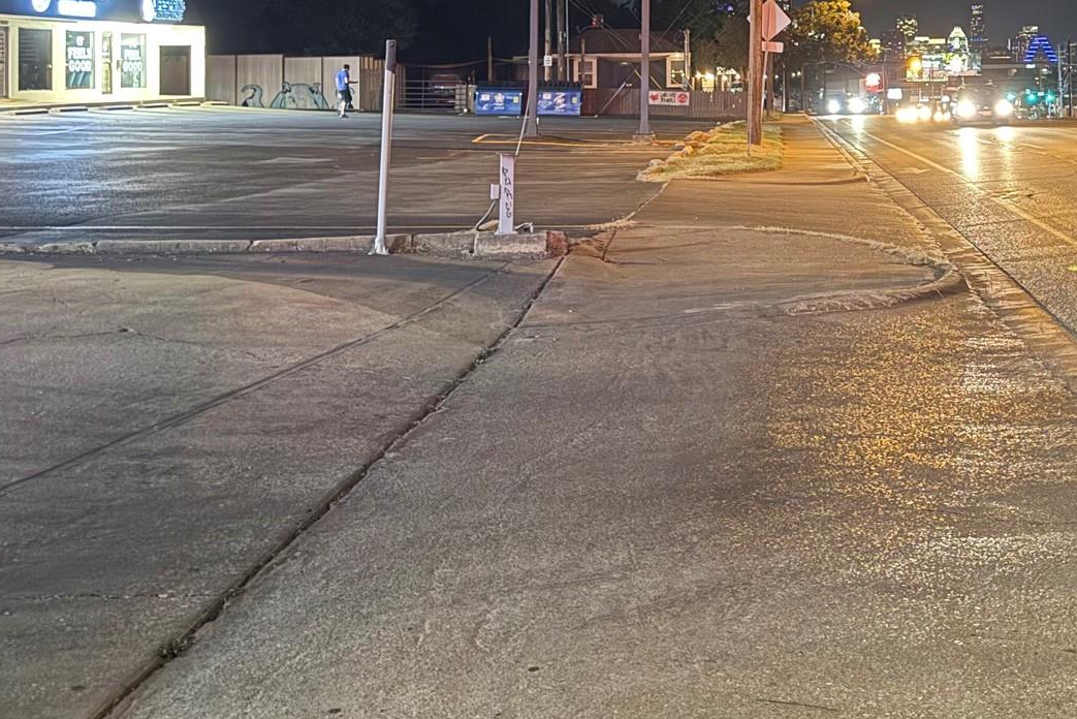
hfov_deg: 36.9
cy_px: 17
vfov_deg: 26.2
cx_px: 1032
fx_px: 1466
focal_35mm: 49
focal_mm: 6.76
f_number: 1.78
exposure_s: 1/16
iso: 1250
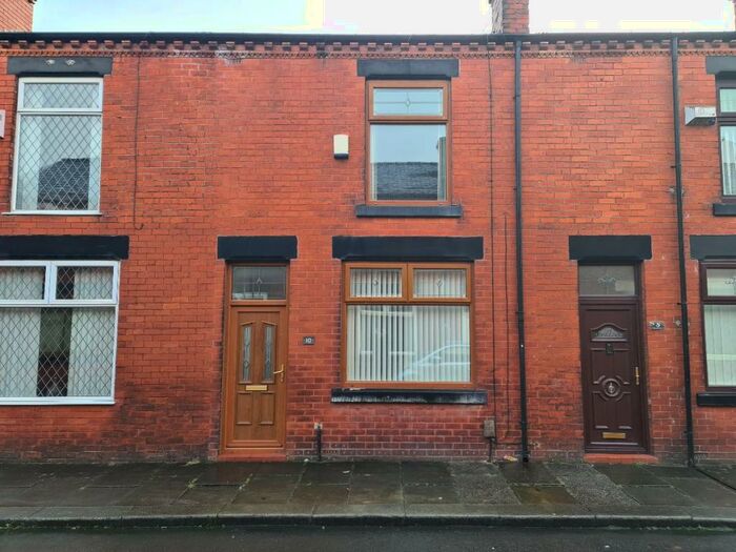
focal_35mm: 25
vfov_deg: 54.9
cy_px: 276
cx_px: 368
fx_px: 532
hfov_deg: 69.4
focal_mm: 7
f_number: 1.8
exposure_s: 1/100
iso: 64
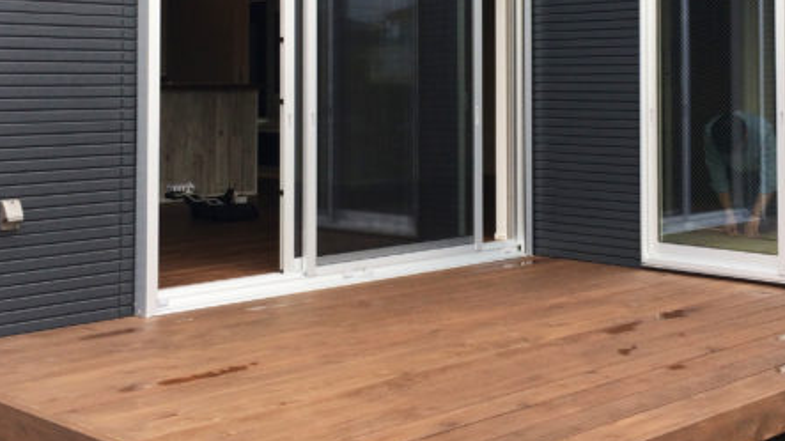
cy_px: 37
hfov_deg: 36.5
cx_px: 457
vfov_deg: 20.6
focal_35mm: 57
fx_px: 1186
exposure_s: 1/805
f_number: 2.2
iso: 32
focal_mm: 4.15
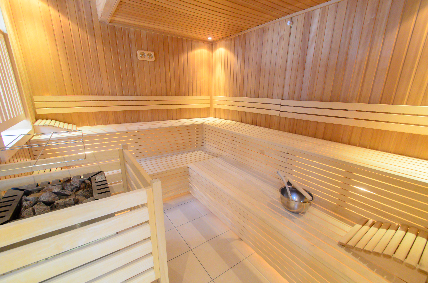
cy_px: 142
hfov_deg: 100.5
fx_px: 178
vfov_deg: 77.1
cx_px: 214
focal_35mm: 15
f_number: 8
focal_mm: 10
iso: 400
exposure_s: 1/2
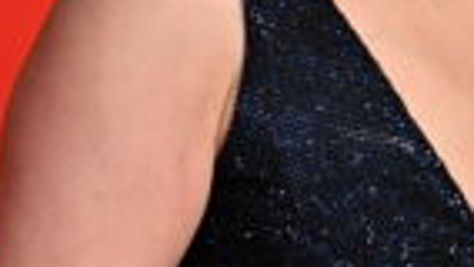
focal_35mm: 691
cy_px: -184
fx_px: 8688
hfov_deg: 3.1
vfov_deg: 1.8
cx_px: 441
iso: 2000
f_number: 2.8
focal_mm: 195
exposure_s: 1/1600
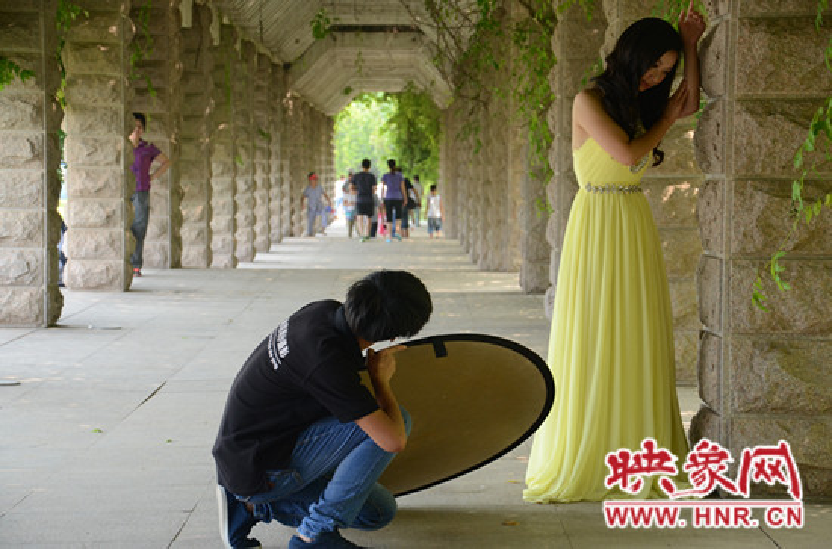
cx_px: 416
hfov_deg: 20.7
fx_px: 2281
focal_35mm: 99
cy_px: 274
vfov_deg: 13.7
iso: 500
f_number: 5.3
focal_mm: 66
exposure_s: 1/100
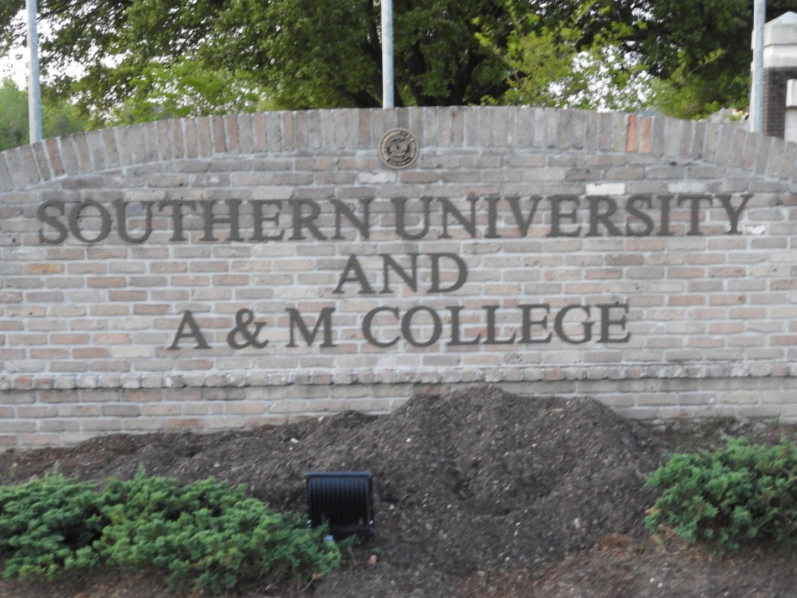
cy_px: 299
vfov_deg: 29.1
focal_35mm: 50
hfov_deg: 38.2
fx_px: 1151
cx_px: 398
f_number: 4
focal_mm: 9
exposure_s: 1/6
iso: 800
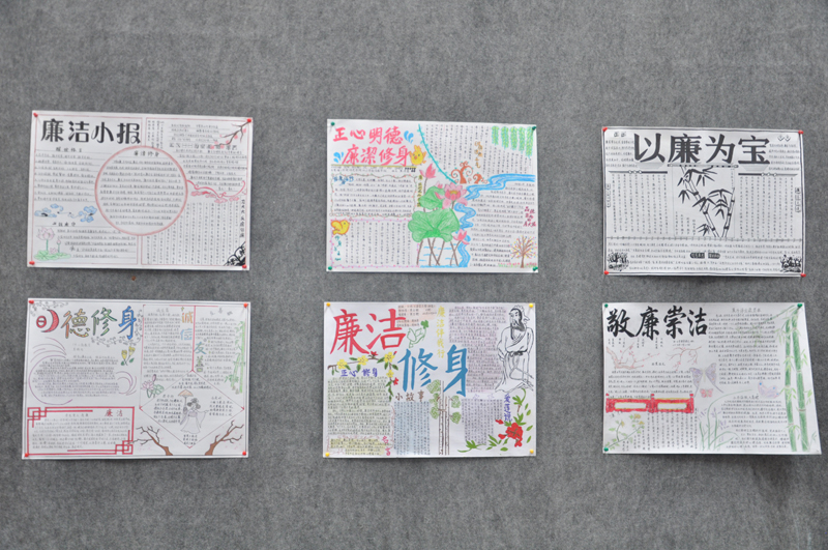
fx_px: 861
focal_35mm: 38
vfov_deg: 35.4
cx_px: 414
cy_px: 275
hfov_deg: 51.3
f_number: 5.6
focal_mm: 25
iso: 640
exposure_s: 1/30
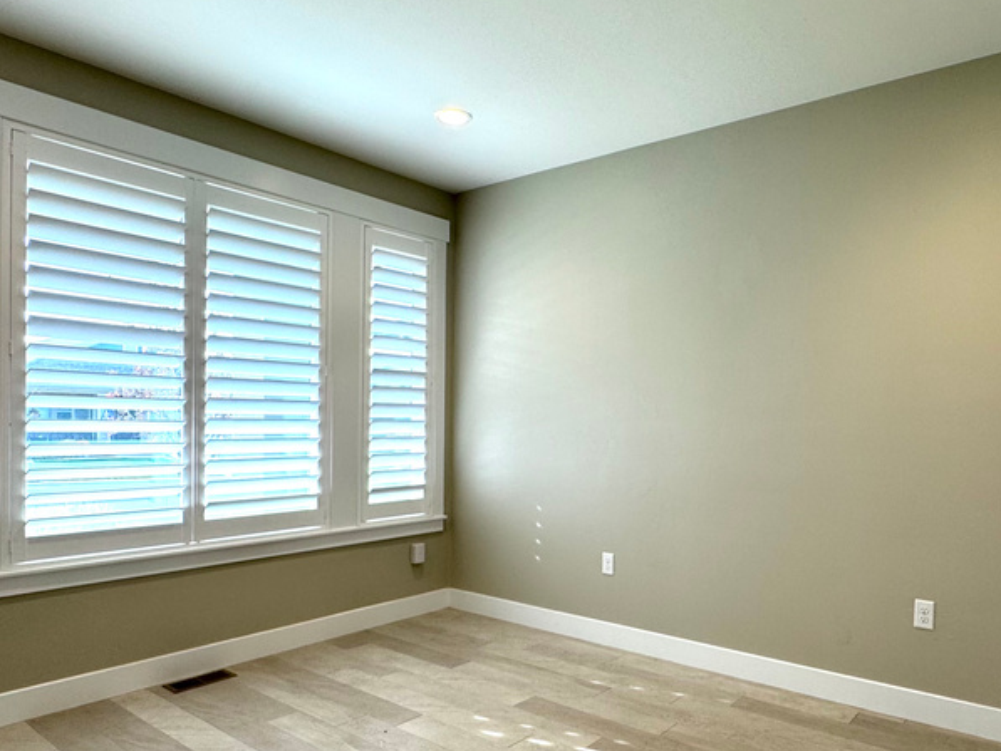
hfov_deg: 71.2
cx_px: 577
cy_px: 458
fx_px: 694
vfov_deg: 56.3
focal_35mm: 24
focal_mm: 2.22
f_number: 2.2
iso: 64
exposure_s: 1/120
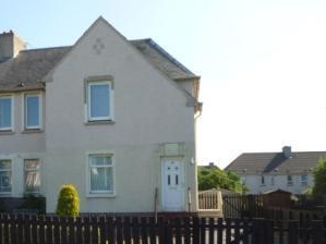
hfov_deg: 43.9
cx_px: 98
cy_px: 167
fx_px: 395
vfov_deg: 34.0
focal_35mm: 42
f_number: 3.1
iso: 100
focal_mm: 5
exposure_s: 1/500
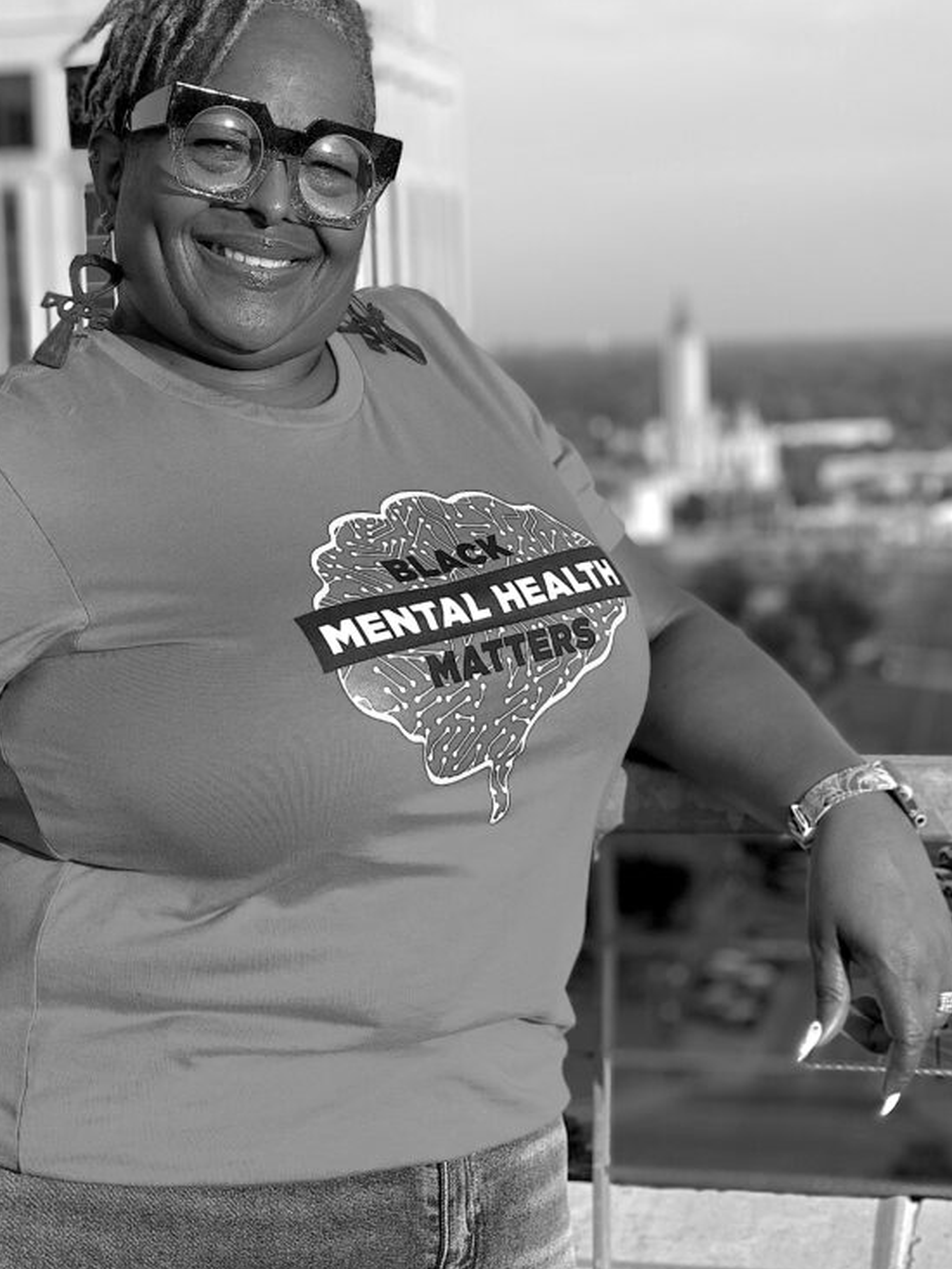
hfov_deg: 21.0
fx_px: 2566
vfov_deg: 27.8
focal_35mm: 70
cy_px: 569
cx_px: 351
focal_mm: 6
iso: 20
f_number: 2
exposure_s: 1/615
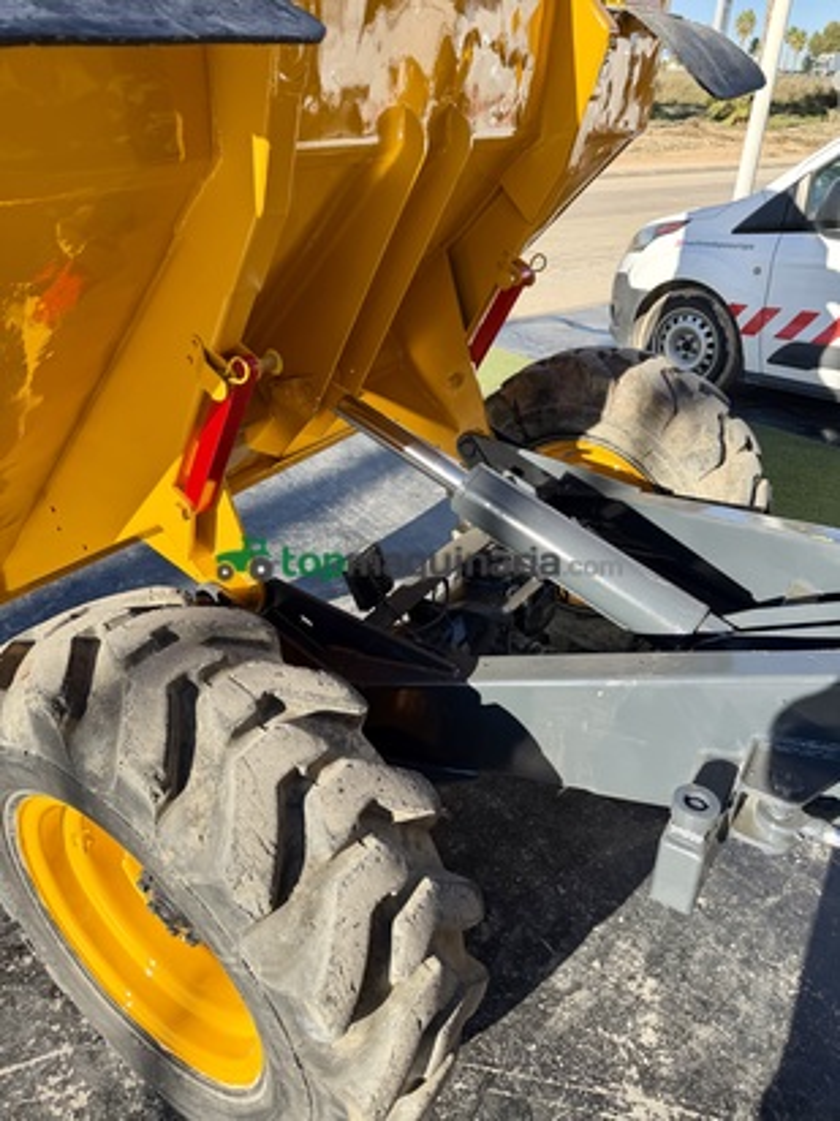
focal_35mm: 24
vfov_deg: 71.6
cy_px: 560
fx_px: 777
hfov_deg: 56.8
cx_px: 420
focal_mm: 6.76
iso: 100
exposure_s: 1/2000
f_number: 1.78
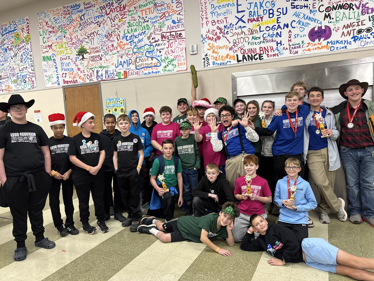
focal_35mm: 27
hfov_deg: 65.3
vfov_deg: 51.4
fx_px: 292
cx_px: 186
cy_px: 142
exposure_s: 1/60
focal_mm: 5.96
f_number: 1.6
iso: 160
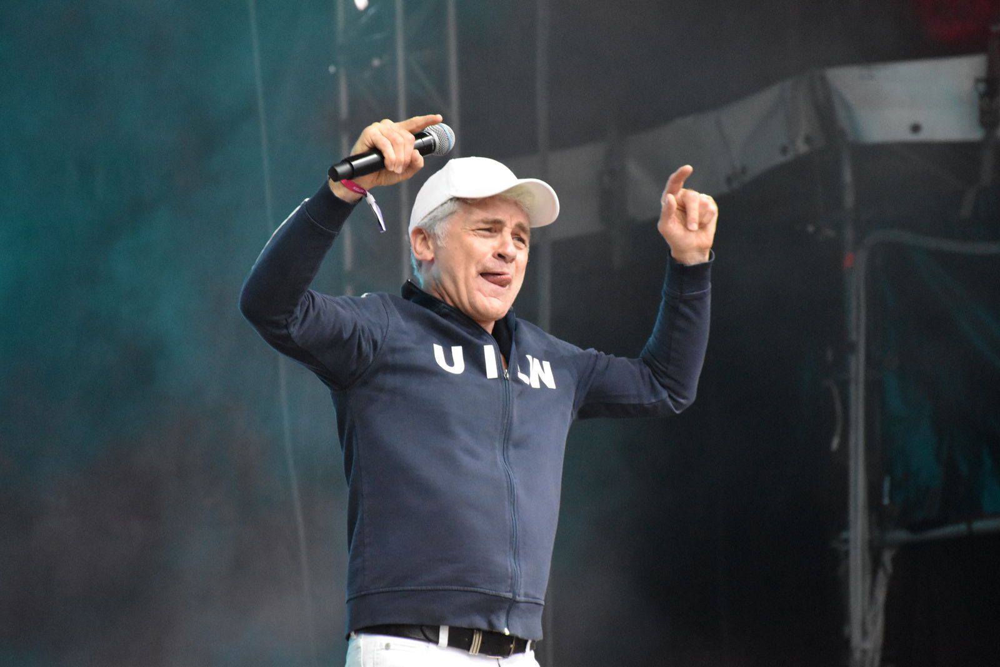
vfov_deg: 6.5
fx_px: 5832
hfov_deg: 9.8
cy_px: 334
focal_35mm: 210
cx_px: 500
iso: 5000
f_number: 5.6
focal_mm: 140
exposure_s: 1/500
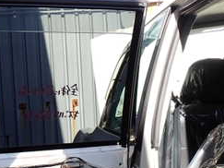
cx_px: 2
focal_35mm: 74
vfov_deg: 19.3
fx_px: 479
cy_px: 166
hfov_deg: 25.1
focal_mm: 5.4
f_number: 3.2
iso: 100
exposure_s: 1/250
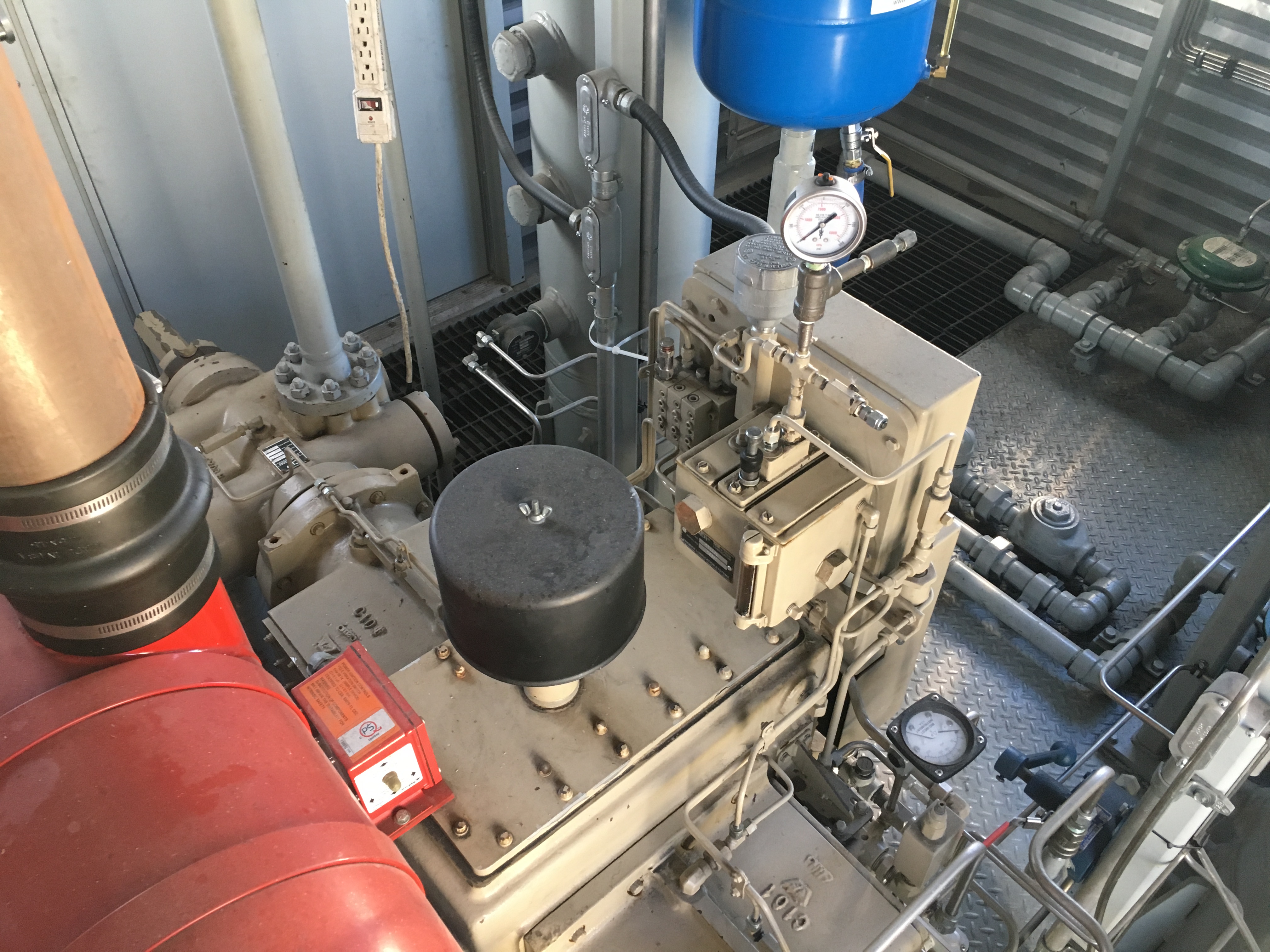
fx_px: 1064
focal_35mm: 29
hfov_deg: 61.7
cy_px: 476
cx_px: 635
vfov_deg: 48.2
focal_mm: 4.15
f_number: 2.2
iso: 125
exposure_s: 1/30
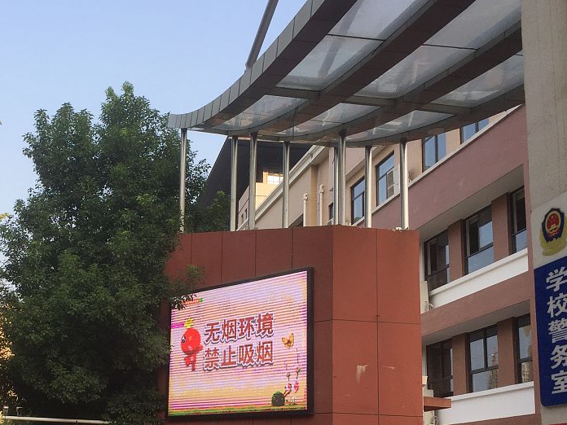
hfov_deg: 36.8
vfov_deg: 28.7
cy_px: 317
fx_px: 819
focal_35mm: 50
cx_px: 108
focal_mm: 4.15
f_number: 2.2
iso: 32
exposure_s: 1/638
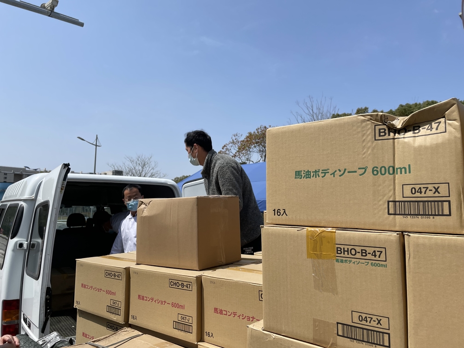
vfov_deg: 53.1
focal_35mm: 26
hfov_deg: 67.3
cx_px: 232
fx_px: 349
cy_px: 174
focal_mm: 4.2
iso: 32
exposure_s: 1/5051
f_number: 1.6
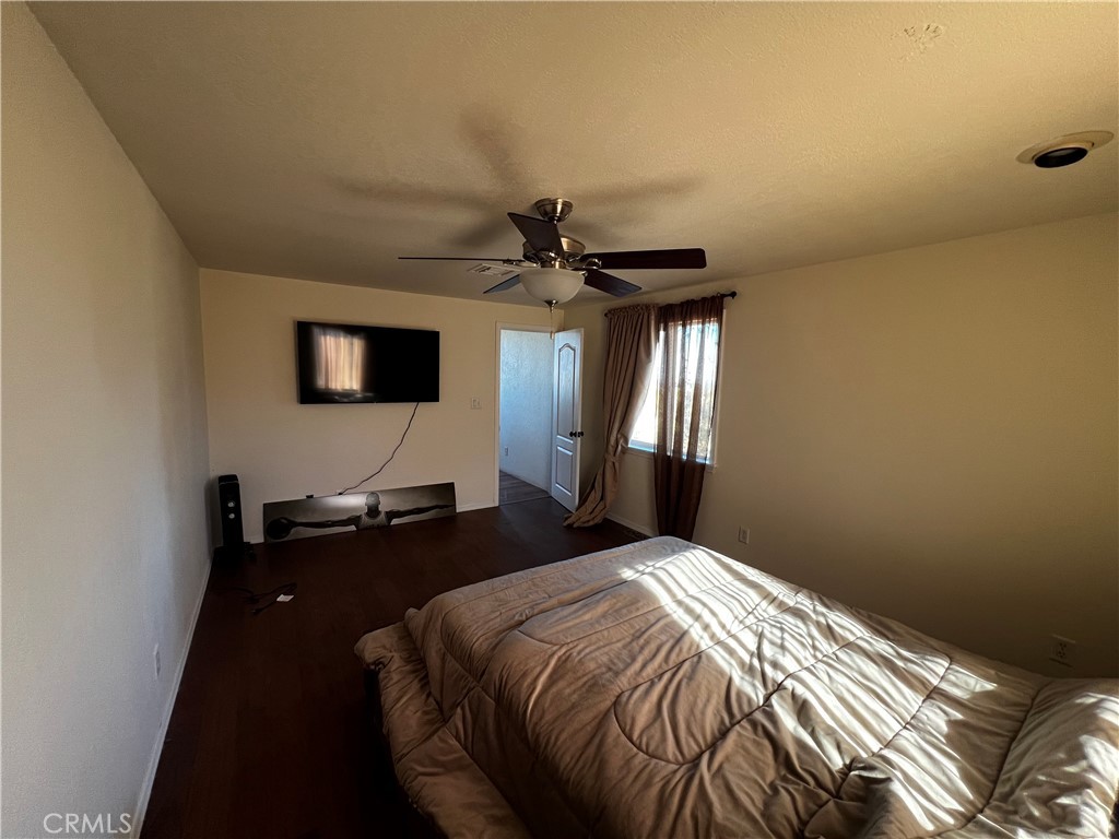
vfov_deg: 89.9
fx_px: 420
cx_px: 560
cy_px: 420
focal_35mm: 13
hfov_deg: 106.2
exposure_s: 1/99
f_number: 1.8
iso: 250
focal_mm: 1.57
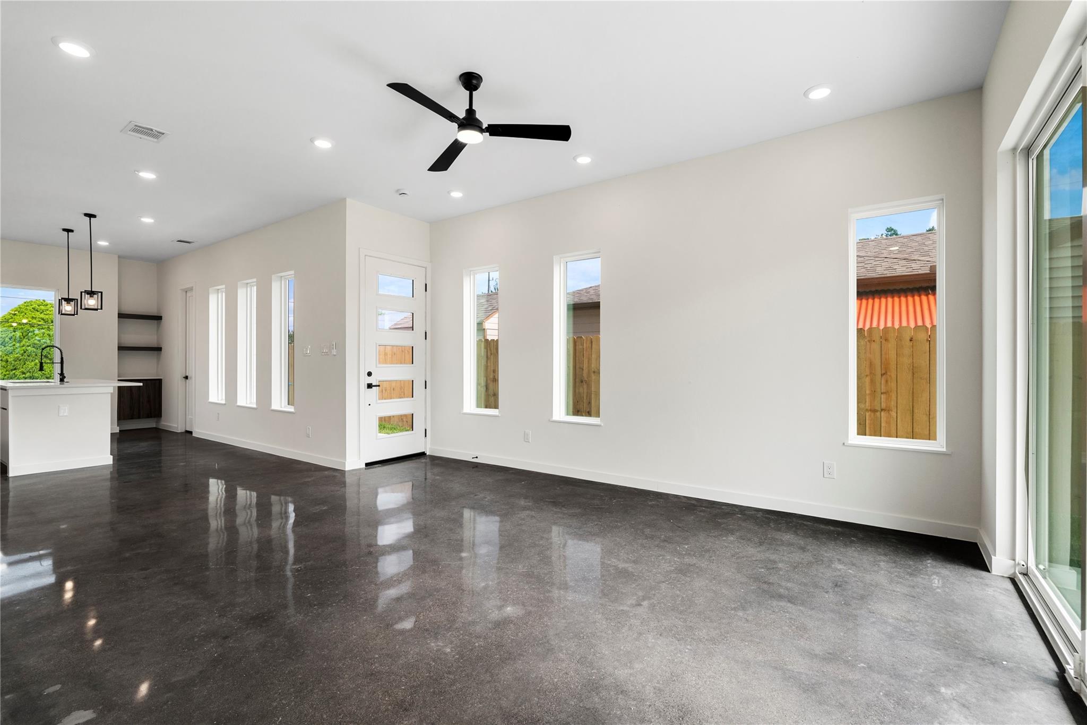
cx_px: 544
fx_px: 483
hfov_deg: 96.7
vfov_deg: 73.7
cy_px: 362
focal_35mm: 16
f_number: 9
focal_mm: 16
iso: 200
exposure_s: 1/30
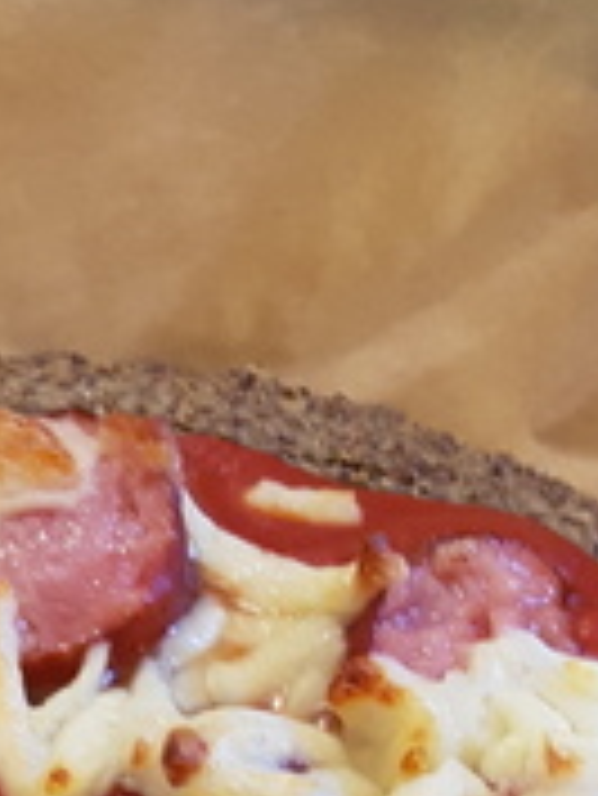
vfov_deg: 19.0
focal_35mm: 88
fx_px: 2025
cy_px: 1255
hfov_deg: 16.4
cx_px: -31
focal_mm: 4.2
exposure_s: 1/13
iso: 200
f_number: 1.7
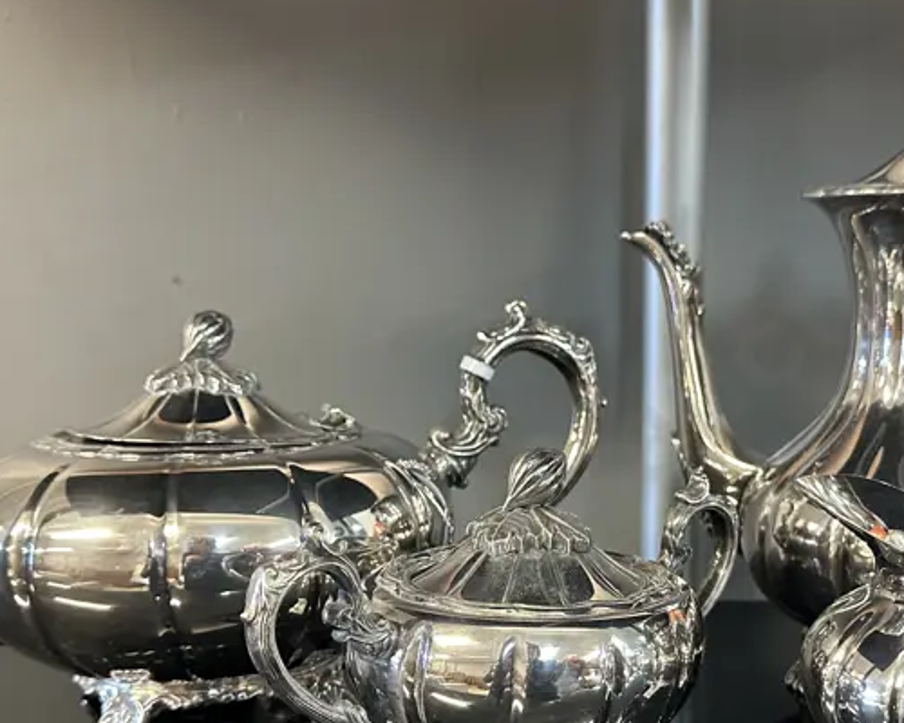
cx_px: 577
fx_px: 1284
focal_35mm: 48
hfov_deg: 38.5
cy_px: 497
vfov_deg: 31.1
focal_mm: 6.86
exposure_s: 1/50
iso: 320
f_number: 1.78
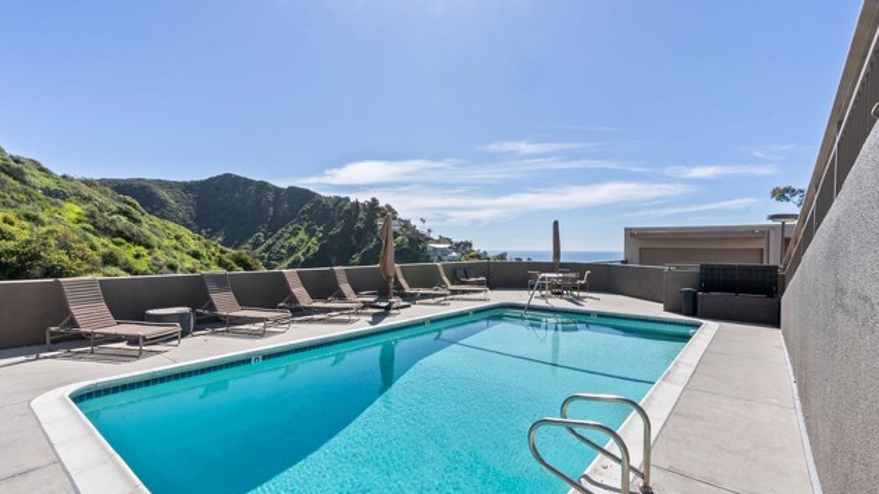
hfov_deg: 95.9
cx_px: 438
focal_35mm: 17
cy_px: 255
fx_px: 396
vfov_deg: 63.9
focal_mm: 16
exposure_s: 1/20
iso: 160
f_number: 22
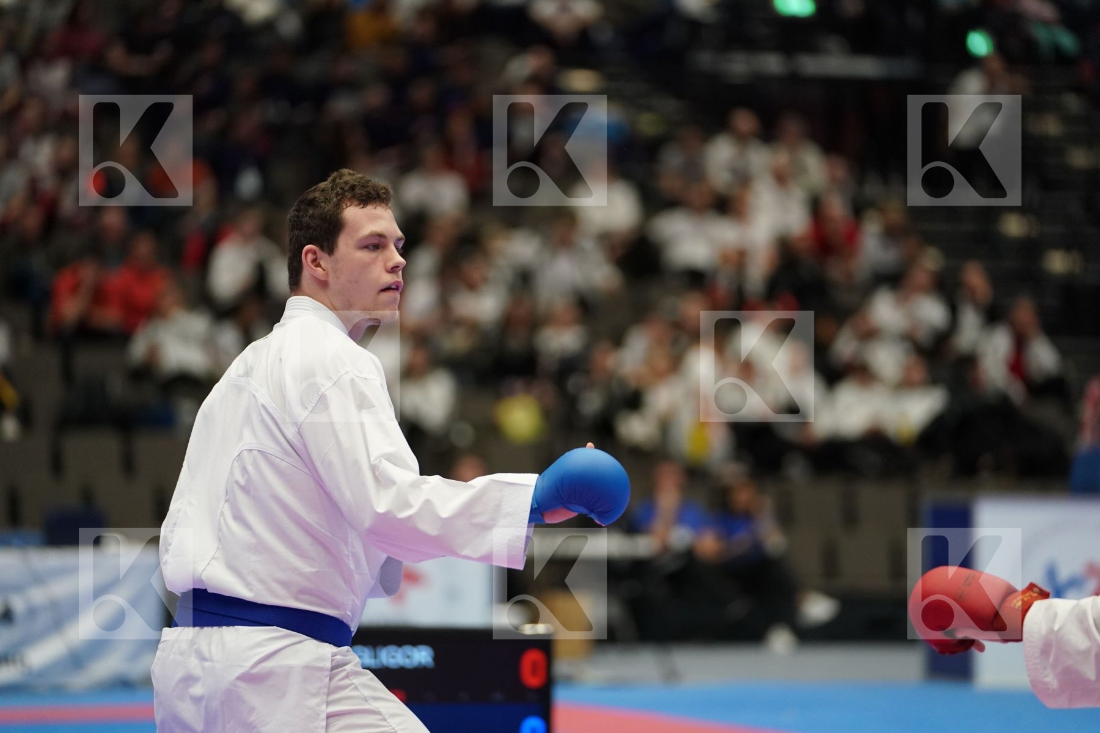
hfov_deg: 12.8
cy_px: 366
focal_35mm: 161
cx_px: 550
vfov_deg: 8.5
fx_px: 4919
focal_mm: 161
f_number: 2.8
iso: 3200
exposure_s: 1/1000
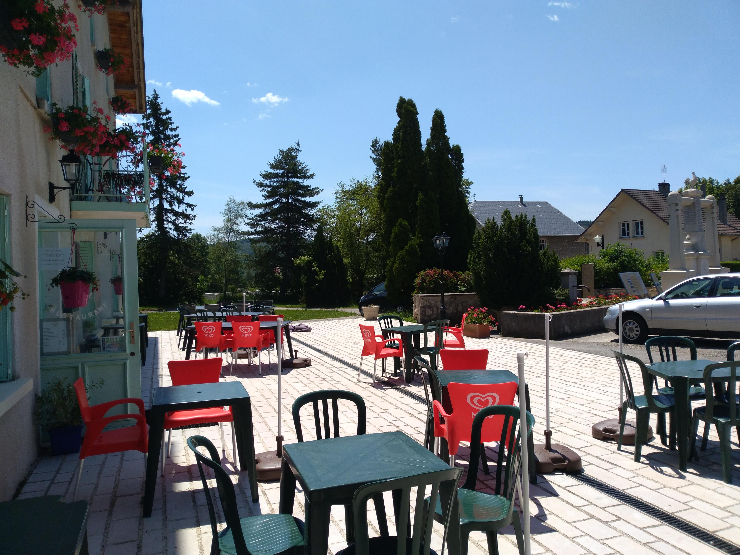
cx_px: 370
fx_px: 556
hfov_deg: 67.3
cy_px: 278
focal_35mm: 26
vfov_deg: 53.1
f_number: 2
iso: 100
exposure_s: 1/1339
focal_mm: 3.54
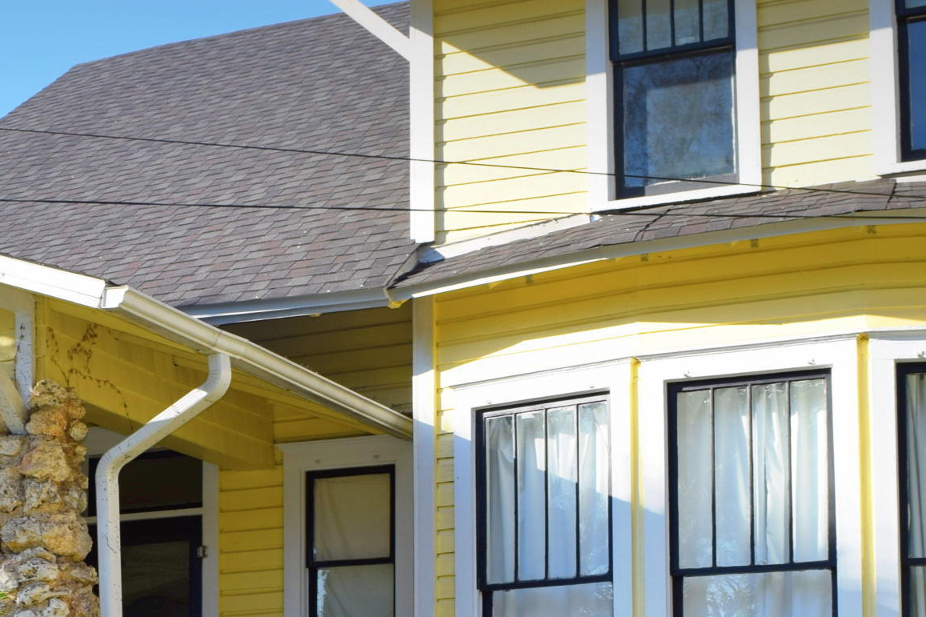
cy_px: 756
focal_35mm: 70
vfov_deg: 18.4
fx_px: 1800
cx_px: 307
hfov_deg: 28.7
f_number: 8
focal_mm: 18
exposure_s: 1/200
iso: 100
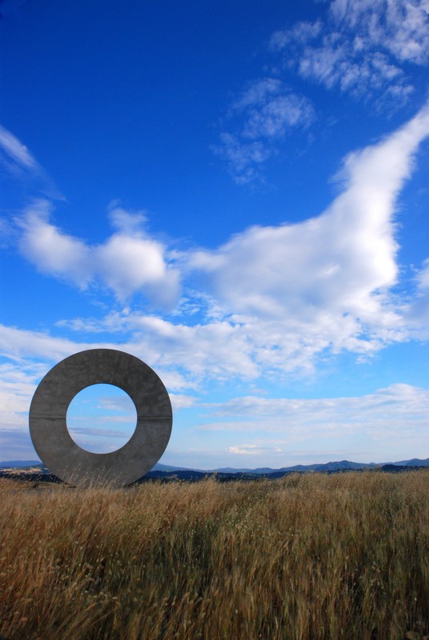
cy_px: 320
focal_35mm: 27
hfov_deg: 48.1
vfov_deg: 67.3
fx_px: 481
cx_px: 214
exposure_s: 1/30
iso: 320
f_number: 22
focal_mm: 18
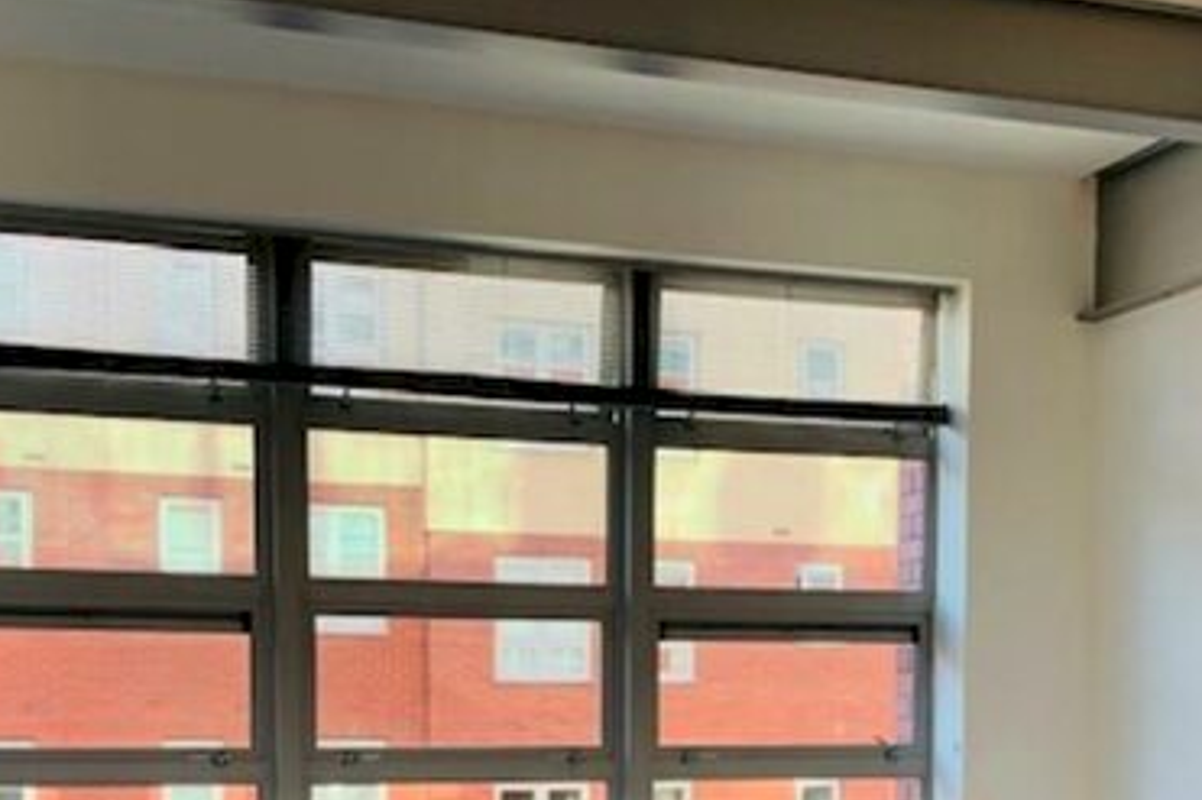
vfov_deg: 25.0
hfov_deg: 38.8
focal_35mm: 51
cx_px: 528
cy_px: 824
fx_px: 1702
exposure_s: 1/131
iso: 25
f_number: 1.8
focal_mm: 4.25
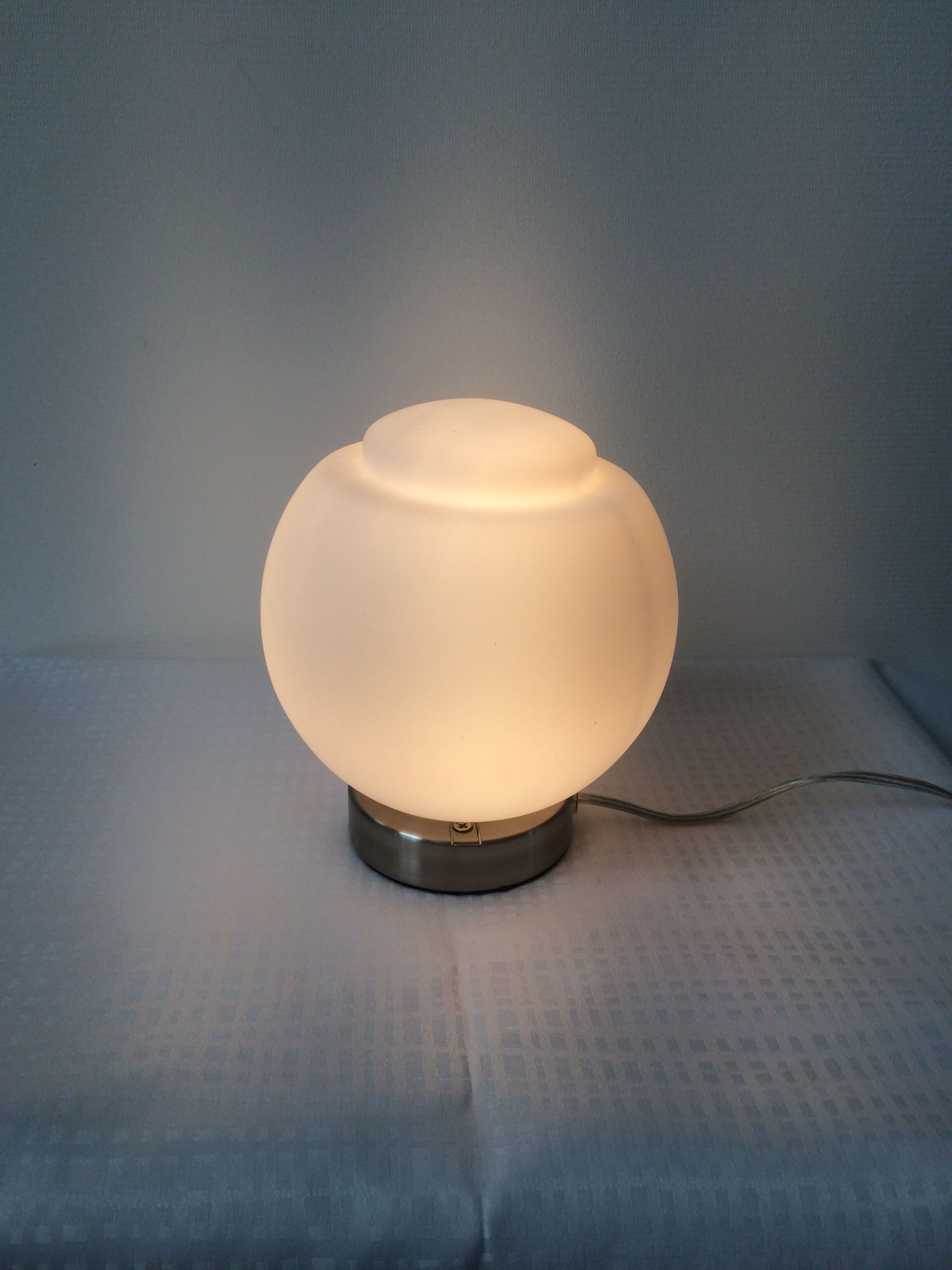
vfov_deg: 61.7
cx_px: 476
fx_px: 1063
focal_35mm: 29
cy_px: 635
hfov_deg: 48.2
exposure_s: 1/246
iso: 32
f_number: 2.2
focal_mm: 4.15
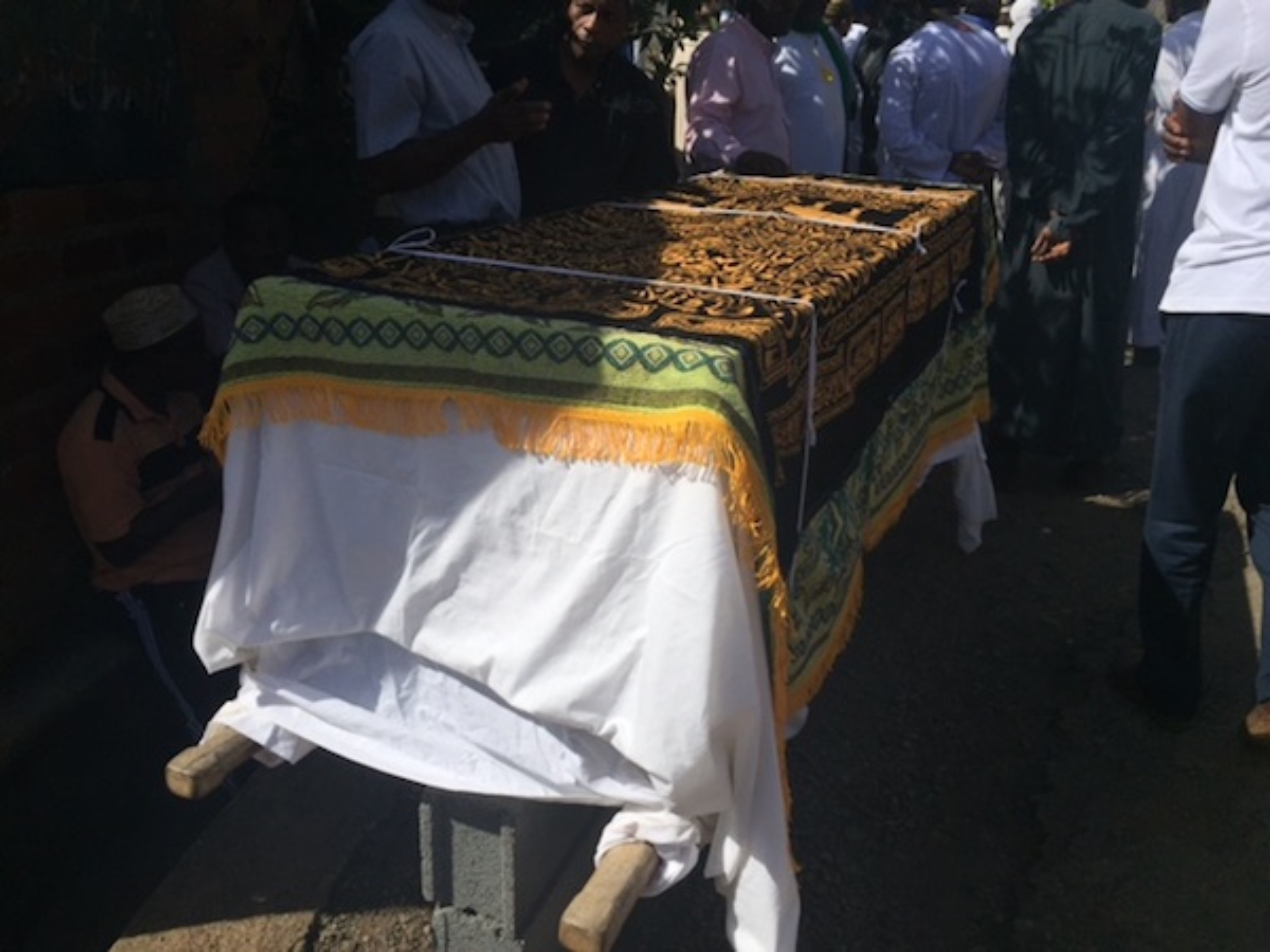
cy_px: 476
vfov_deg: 48.2
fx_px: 1064
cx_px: 635
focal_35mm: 29
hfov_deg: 61.7
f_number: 2.2
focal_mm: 4.15
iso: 32
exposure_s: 1/5650
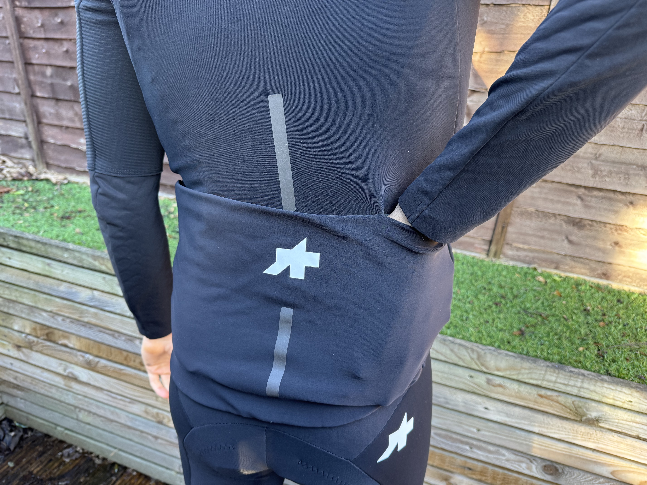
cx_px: 324
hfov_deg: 71.6
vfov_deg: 56.8
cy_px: 242
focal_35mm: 24
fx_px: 449
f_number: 1.78
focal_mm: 6.76
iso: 200
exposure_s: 1/121
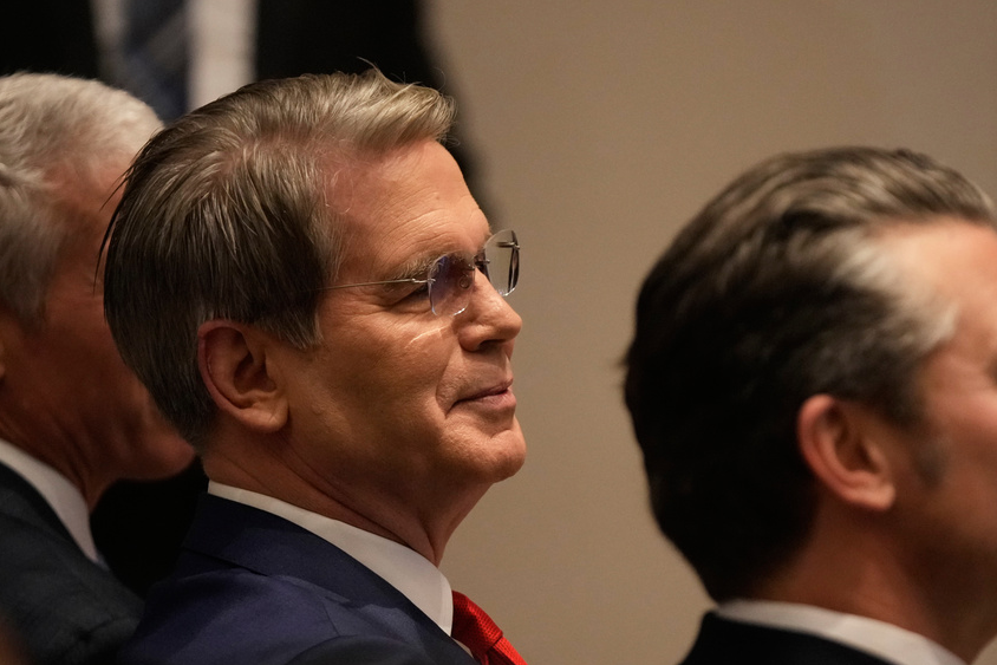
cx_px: 591
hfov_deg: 5.7
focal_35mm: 364
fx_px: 10082
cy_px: 374
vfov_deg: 3.8
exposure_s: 1/250
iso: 4000
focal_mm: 200
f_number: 2.8
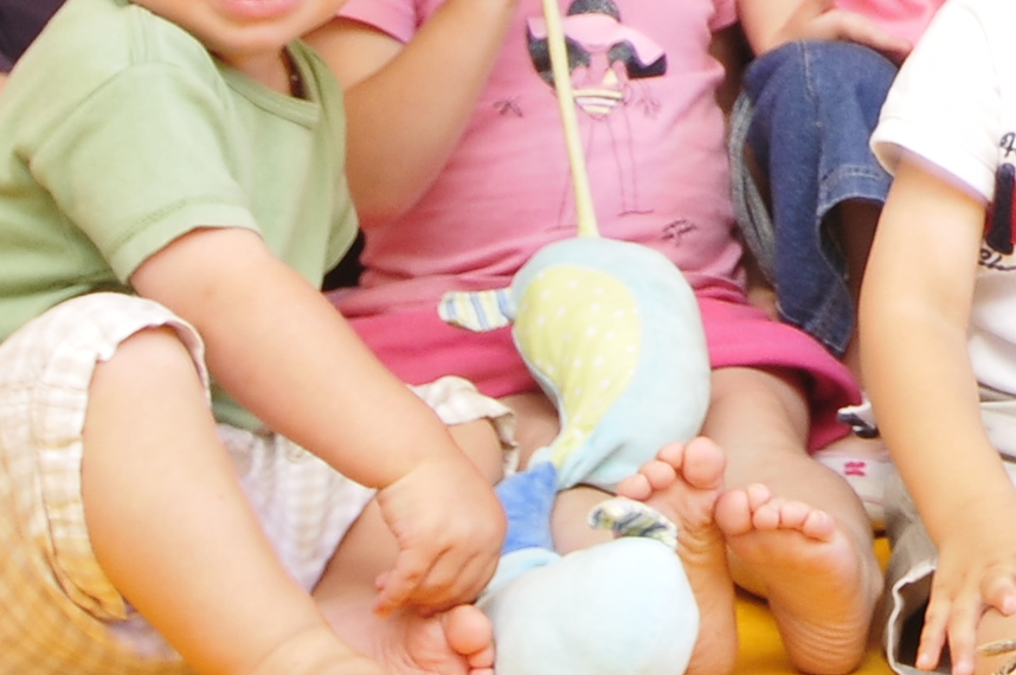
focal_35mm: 180
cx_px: 1736
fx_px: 5074
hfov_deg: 10.8
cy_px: -668
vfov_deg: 7.3
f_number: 5
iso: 200
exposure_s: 1/30
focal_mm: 24
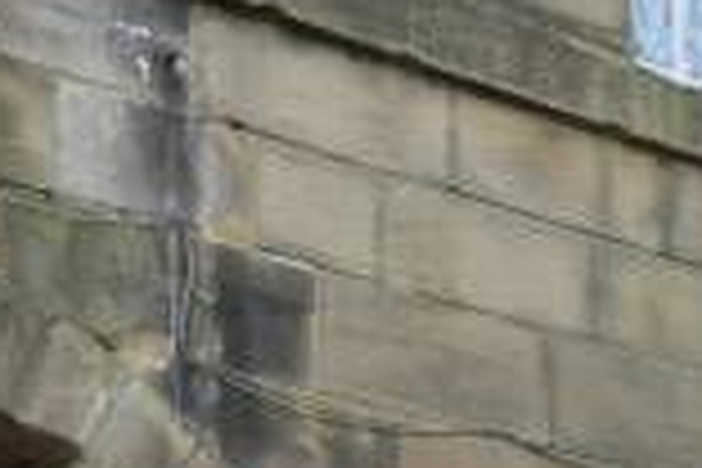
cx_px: 981
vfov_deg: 7.2
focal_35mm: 180
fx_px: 3510
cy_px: 1082
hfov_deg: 11.1
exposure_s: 1/60
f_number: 16
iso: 1000
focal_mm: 23
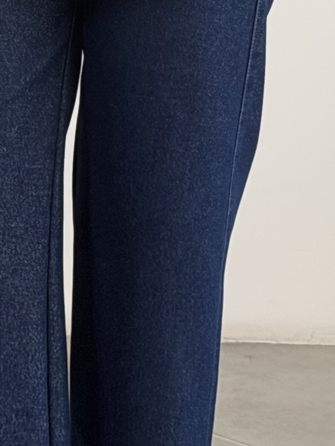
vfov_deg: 7.9
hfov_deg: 6.1
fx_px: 3148
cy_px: -346
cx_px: 91
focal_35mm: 244
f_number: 1.78
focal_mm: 6.76
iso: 64
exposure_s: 1/275
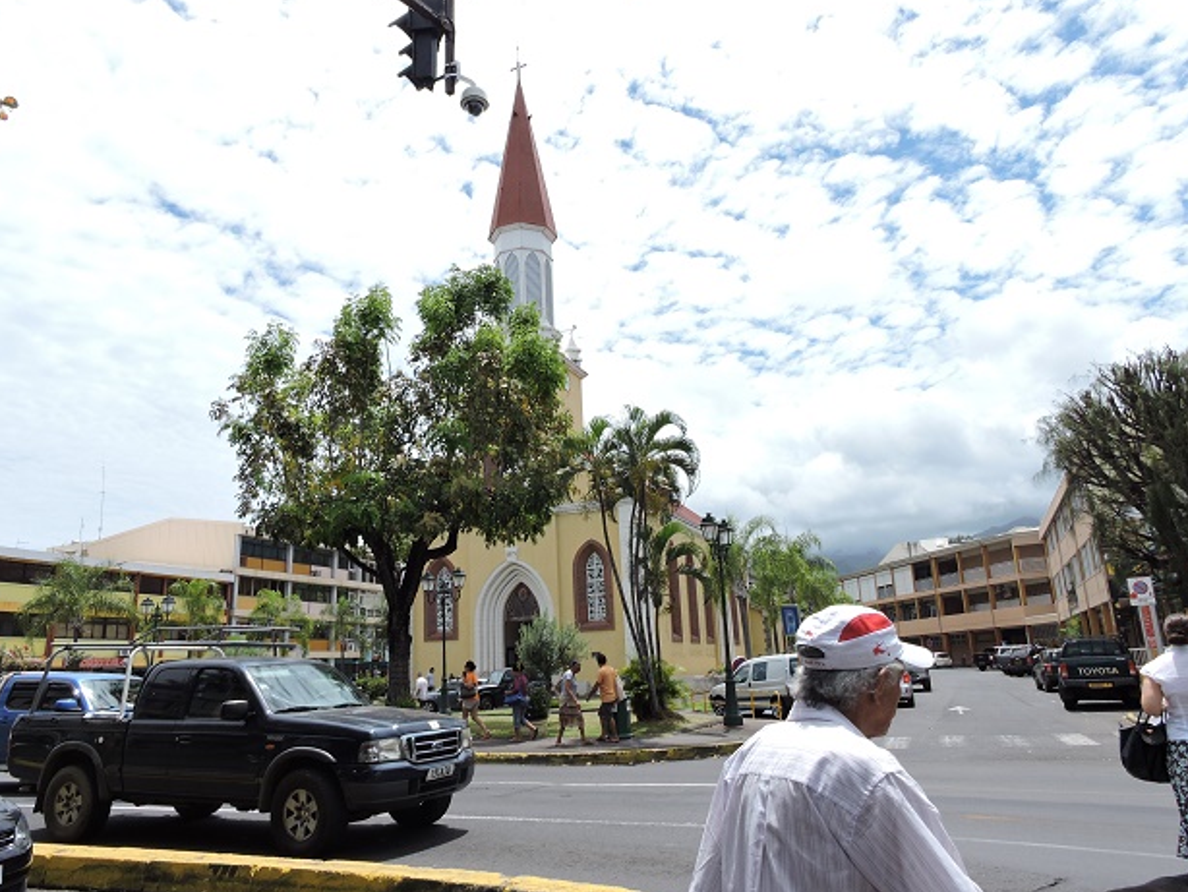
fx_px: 858
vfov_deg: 54.9
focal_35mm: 25
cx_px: 588
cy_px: 439
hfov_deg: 69.4
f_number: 3.8
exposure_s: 1/1250
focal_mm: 4.3
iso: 100
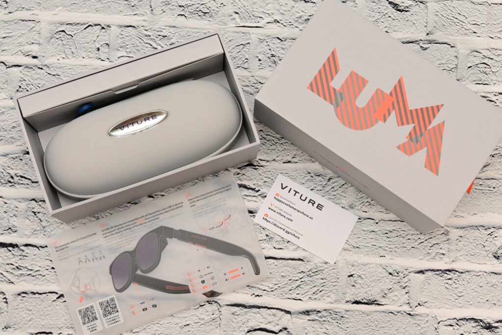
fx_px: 941
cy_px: 168
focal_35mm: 68
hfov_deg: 29.9
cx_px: 251
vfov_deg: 20.2
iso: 1600
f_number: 8
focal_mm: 45
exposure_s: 1/60
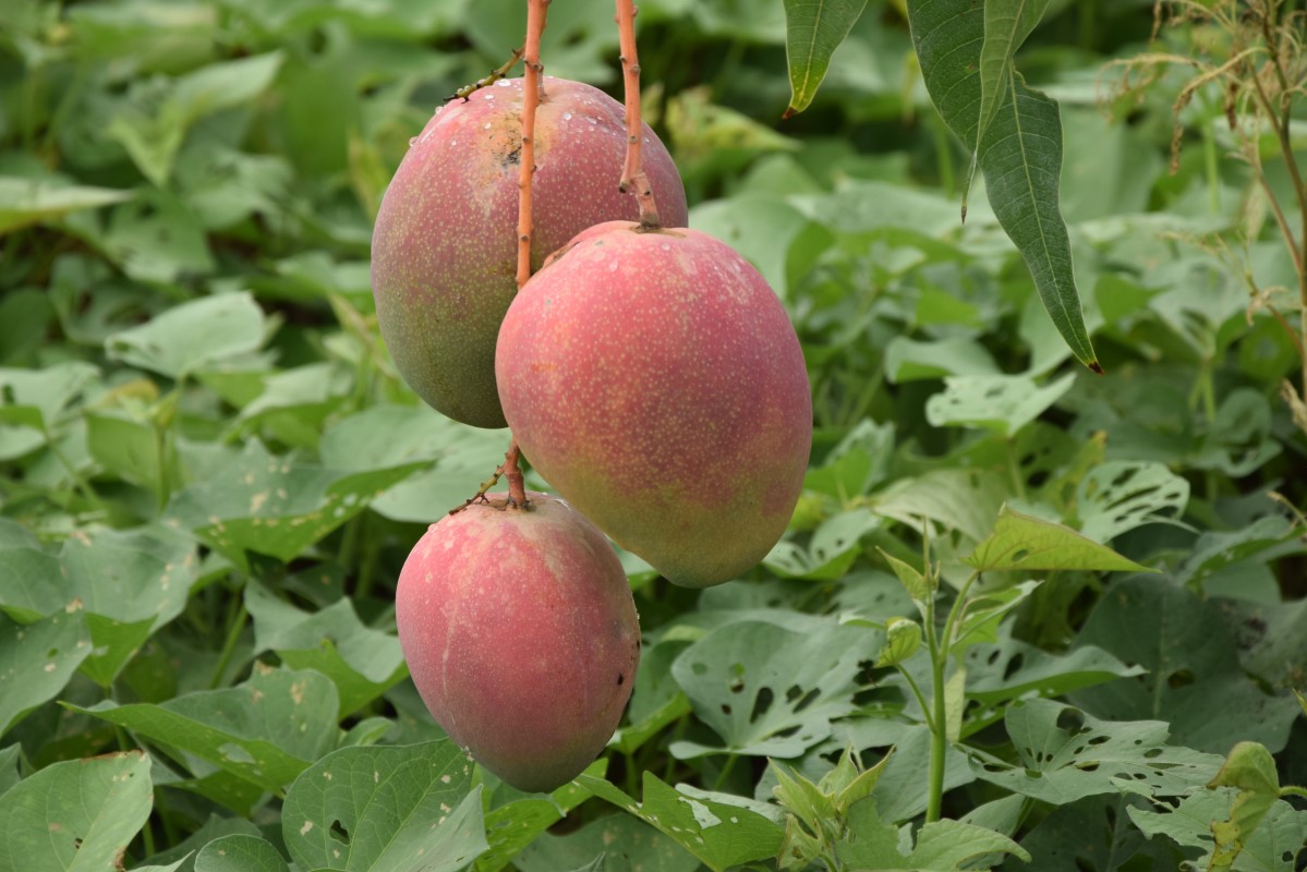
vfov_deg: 8.7
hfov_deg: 13.0
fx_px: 5719
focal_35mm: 158
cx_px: 654
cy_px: 436
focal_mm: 105
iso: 250
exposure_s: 1/250
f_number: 8
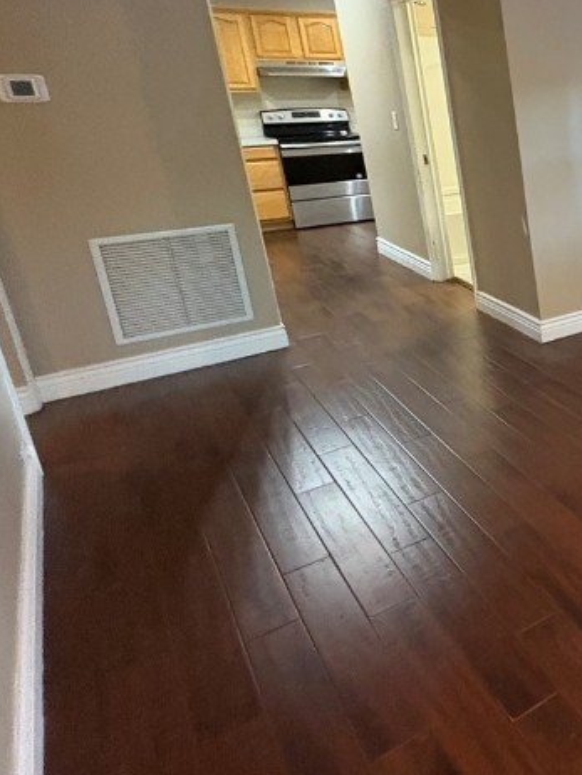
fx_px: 694
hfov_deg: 30.4
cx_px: 830
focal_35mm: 31
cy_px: 265
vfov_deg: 57.2
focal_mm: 2.22
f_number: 2.2
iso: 800
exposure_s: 1/60
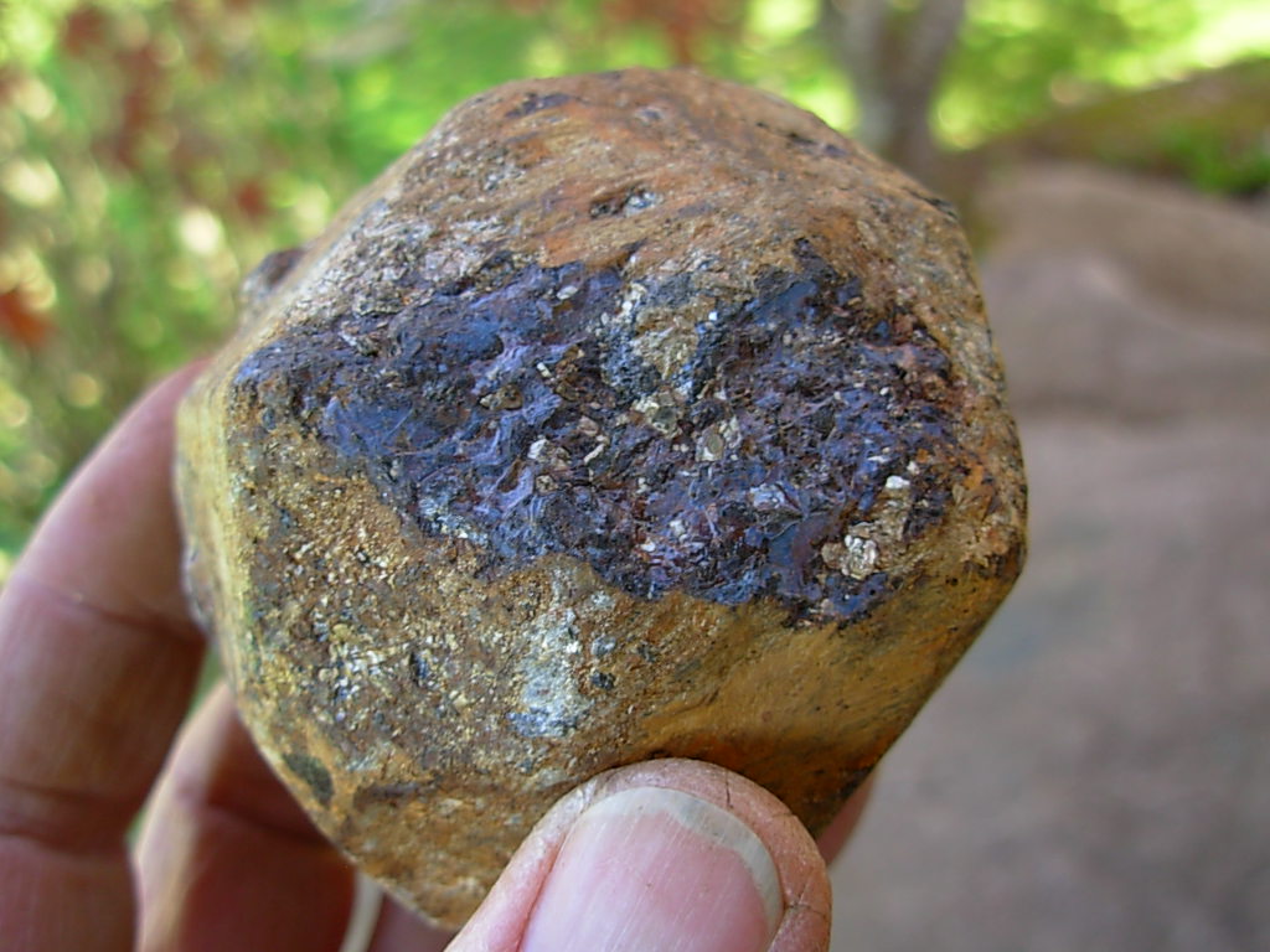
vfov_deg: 37.7
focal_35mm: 38
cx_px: 635
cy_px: 476
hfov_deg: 49.0
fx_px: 1394
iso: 50
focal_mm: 6.3
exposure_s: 1/69.8
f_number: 2.9
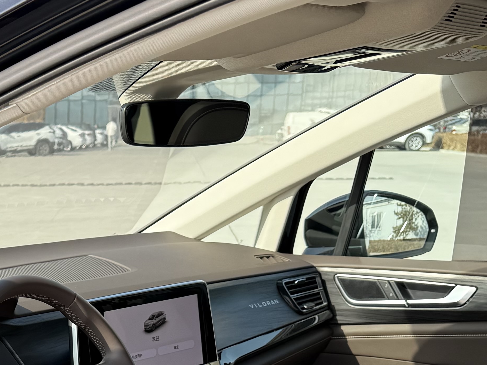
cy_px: 504
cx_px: -66
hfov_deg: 24.3
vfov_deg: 18.2
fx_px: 1041
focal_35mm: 74
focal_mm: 6.76
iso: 100
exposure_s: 1/1060
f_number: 1.78
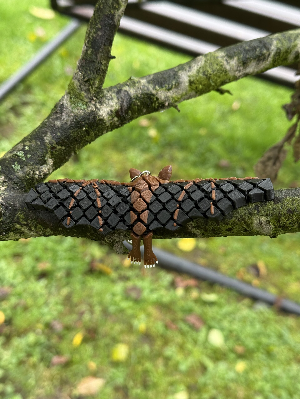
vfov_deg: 39.7
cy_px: 200
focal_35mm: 48
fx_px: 555
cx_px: 150
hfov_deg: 30.3
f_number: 1.78
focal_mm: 6.76
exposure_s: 1/293
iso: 100
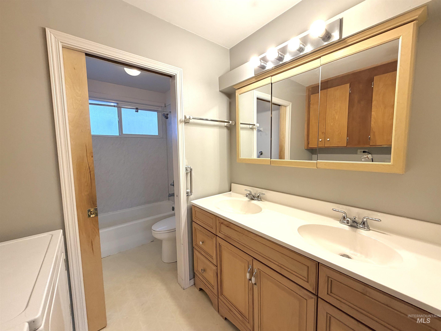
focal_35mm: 14
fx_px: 178
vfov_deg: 85.7
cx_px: 220
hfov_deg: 102.1
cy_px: 166
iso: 160
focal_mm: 2.22
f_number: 2.2
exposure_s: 1/120
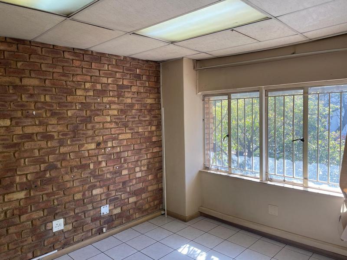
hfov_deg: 67.3
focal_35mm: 26
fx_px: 261
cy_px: 130
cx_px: 174
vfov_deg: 53.1
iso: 32
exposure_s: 1/100
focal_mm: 4.2
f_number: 1.6
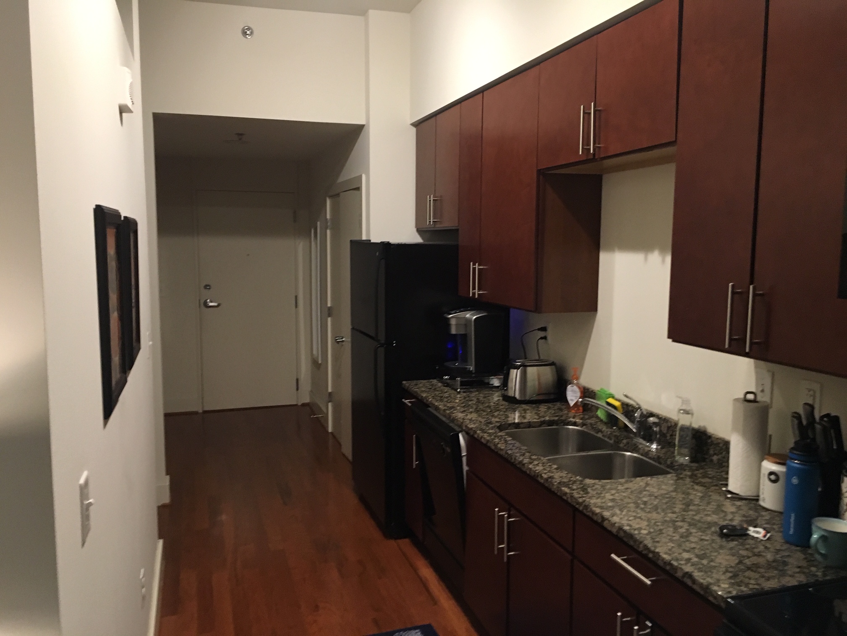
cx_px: 424
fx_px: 710
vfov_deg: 48.2
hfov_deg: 61.7
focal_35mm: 29
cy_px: 318
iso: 200
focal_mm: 4.15
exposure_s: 1/24
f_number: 2.2
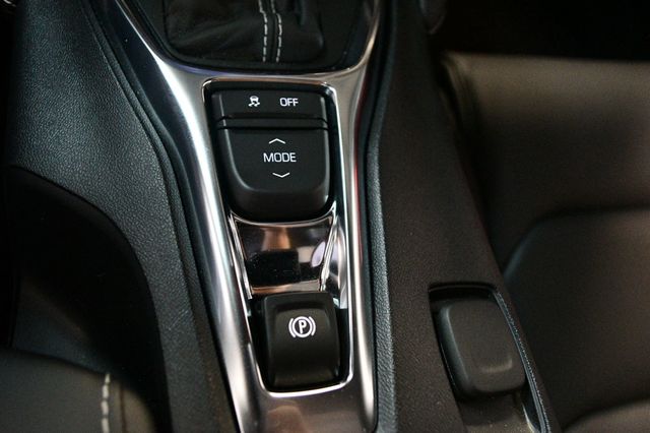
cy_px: 216
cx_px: 325
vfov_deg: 47.9
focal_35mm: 27
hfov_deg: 67.4
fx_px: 487
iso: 7200
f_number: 3.5
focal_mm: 18
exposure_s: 1/60
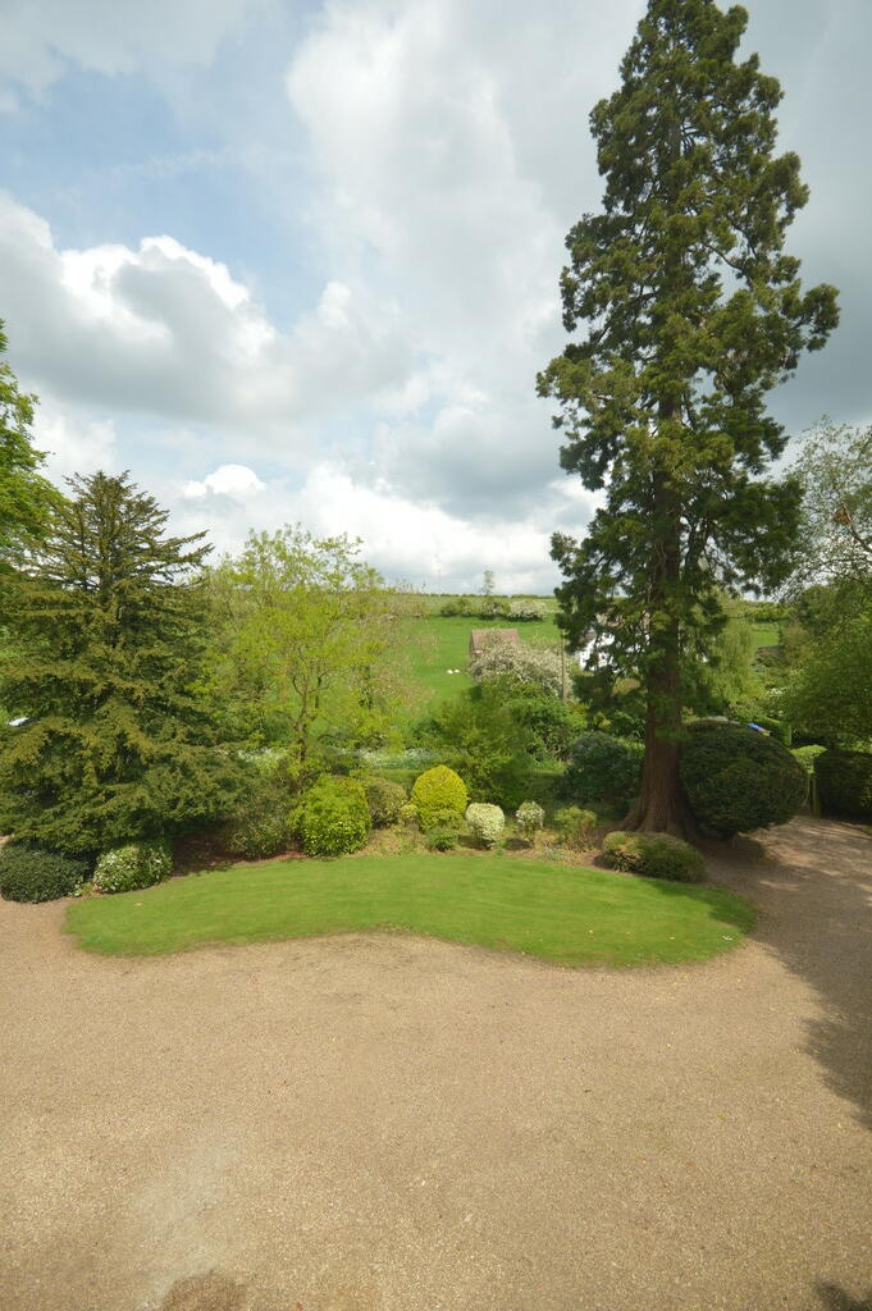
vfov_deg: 100.4
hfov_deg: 77.2
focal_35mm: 15
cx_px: 436
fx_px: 546
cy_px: 656
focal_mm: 10
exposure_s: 1/250
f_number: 8
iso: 200
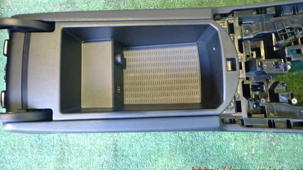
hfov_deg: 67.9
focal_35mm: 28
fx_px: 225
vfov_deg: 41.1
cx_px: 154
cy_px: 62
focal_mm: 4.5
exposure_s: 1/30
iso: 500
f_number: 2
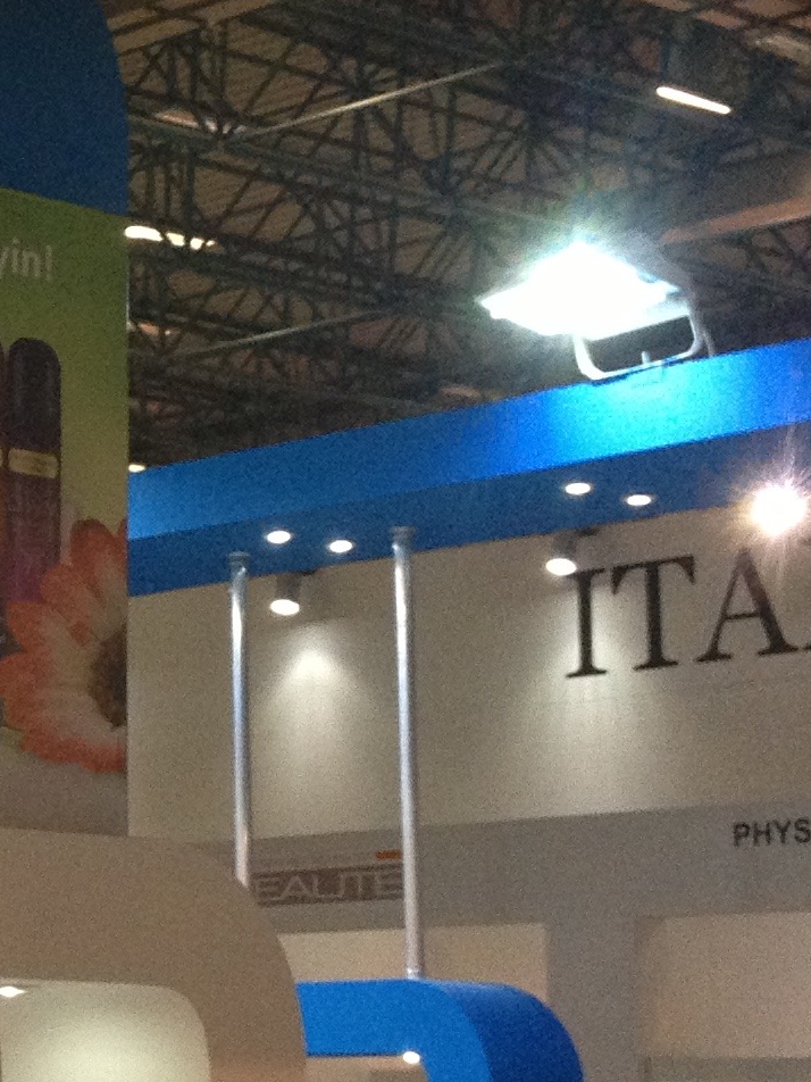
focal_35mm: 120
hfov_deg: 11.7
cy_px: 692
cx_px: -451
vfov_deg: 16.4
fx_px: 3749
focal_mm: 4.28
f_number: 2.4
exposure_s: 1/120
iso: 160
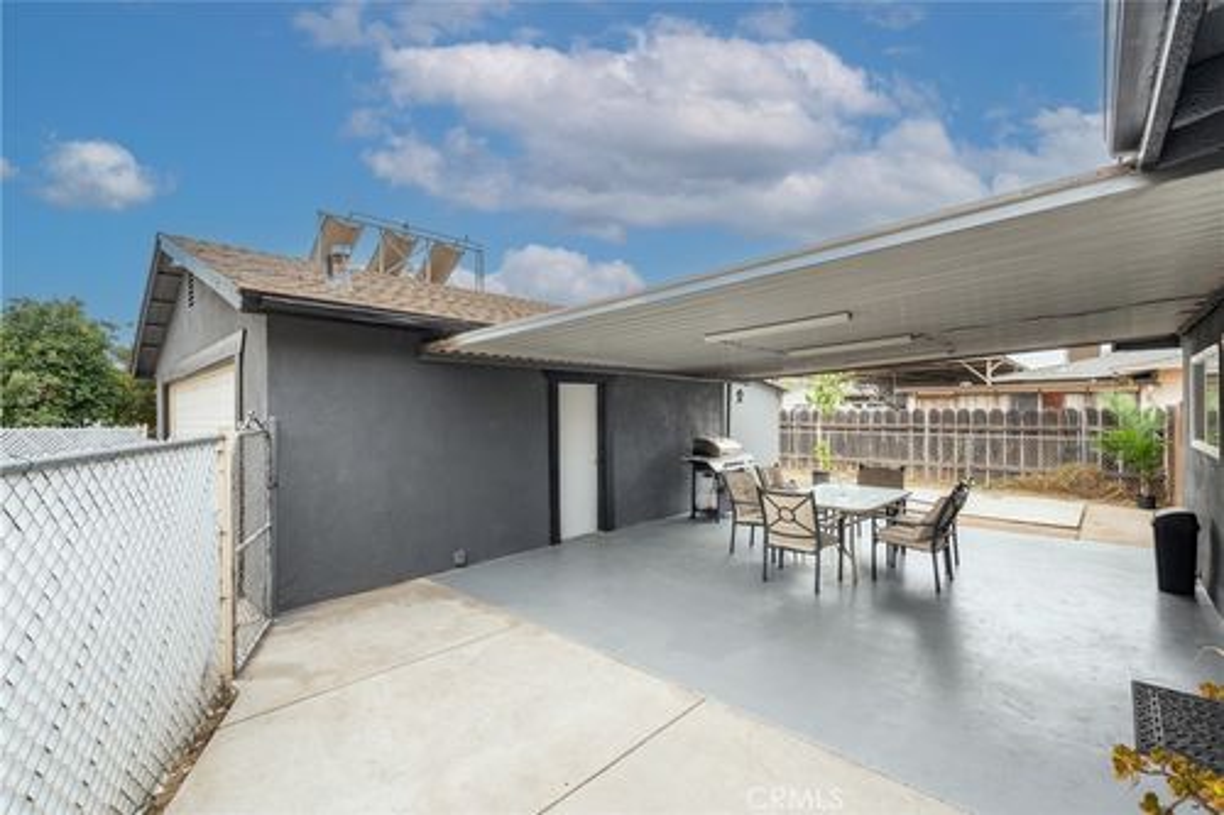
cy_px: 408
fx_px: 544
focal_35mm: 16
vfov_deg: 73.7
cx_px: 612
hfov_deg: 96.8
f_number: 8
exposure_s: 1/60
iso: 100
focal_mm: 16
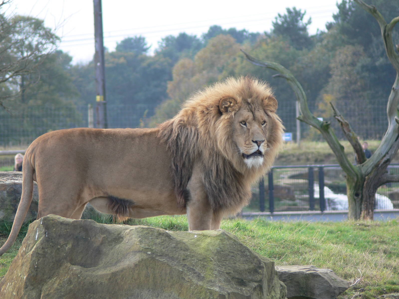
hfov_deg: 4.7
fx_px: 4841
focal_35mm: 420
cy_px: 150
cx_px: 200
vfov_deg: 3.5
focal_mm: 88.8
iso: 80
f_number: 4
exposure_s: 1/80
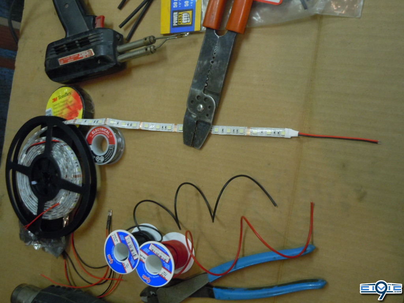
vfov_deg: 36.8
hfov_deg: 47.9
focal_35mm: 39
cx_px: 202
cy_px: 152
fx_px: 455
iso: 400
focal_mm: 6.9
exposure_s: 1/13
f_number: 4.3
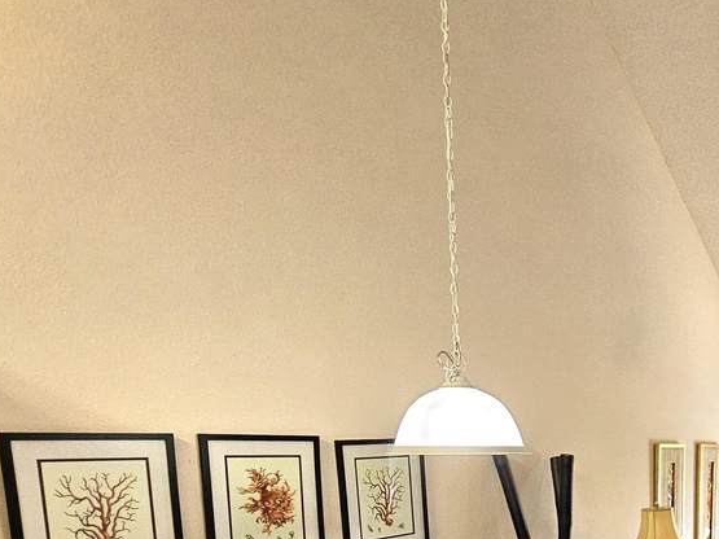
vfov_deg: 41.1
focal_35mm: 30
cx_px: 688
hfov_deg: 50.7
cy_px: 533
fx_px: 623
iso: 250
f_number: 2.2
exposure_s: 1/60
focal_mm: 2.2
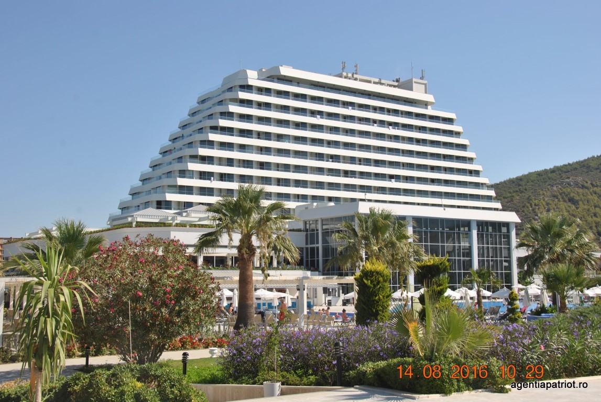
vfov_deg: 32.0
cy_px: 201
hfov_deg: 46.3
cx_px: 300
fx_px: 702
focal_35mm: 42
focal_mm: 28
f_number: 8
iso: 100
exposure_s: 1/250
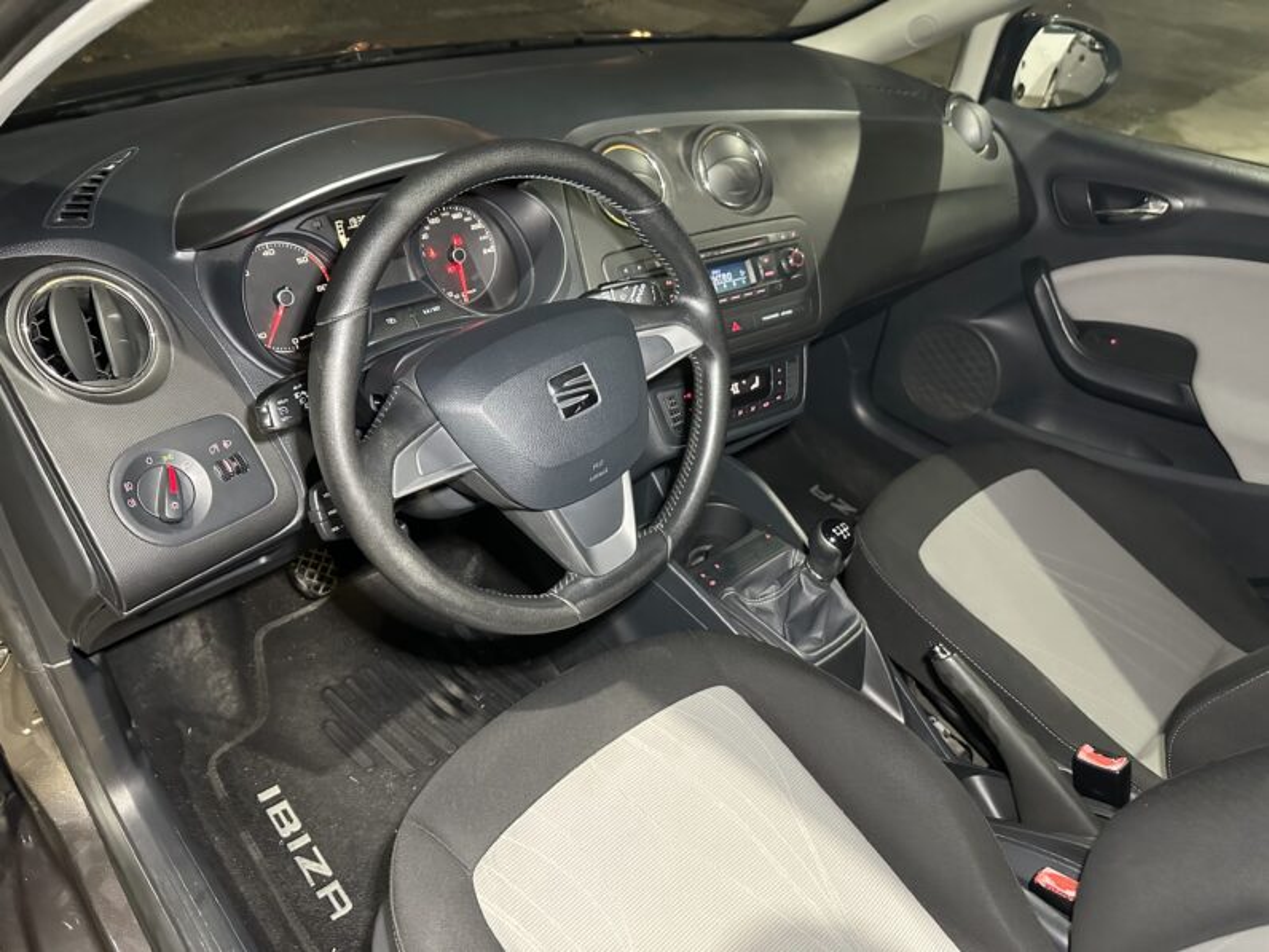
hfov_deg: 71.6
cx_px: 634
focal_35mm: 24
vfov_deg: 56.8
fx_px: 880
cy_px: 476
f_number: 1.78
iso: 800
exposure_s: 1/33
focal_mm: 6.86
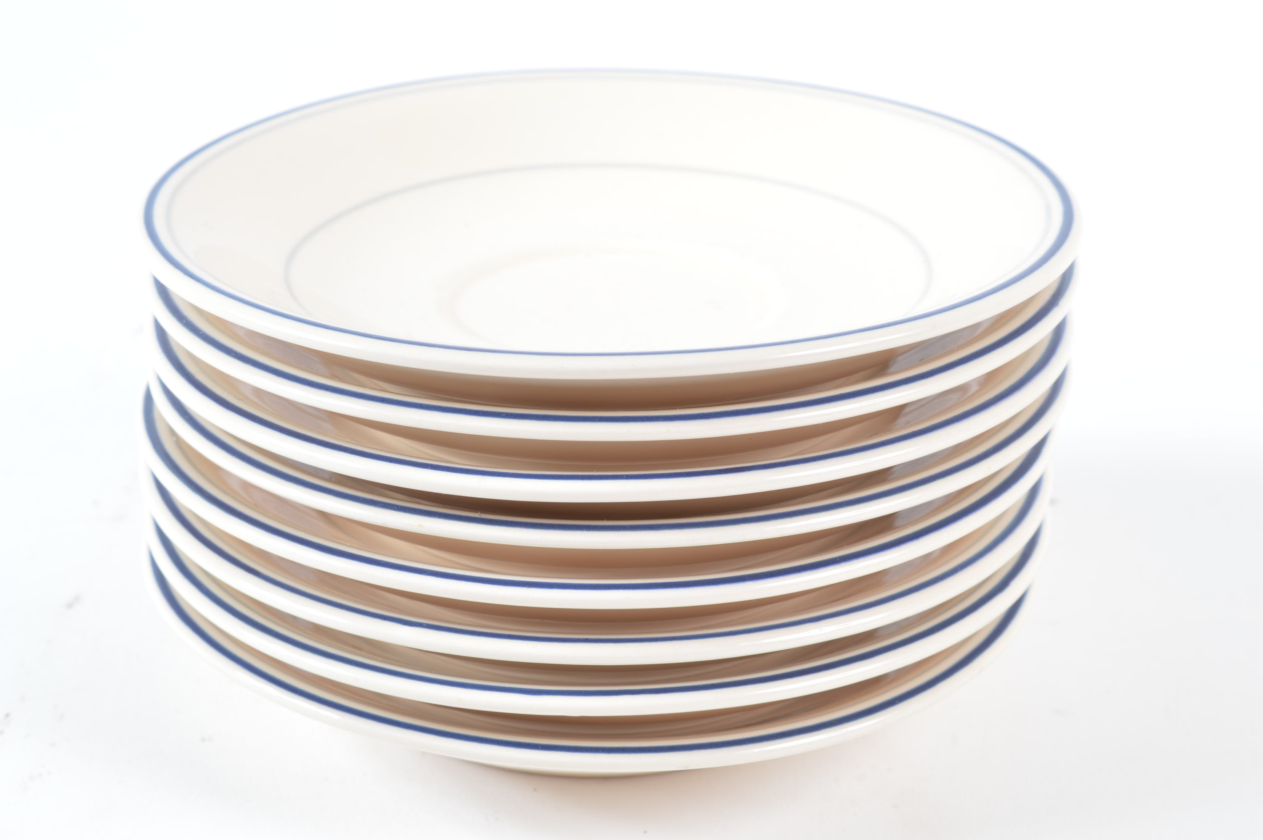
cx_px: 632
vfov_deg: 16.5
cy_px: 420
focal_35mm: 82
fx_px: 2892
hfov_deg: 24.6
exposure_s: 1/100
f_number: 11
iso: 100
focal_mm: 55
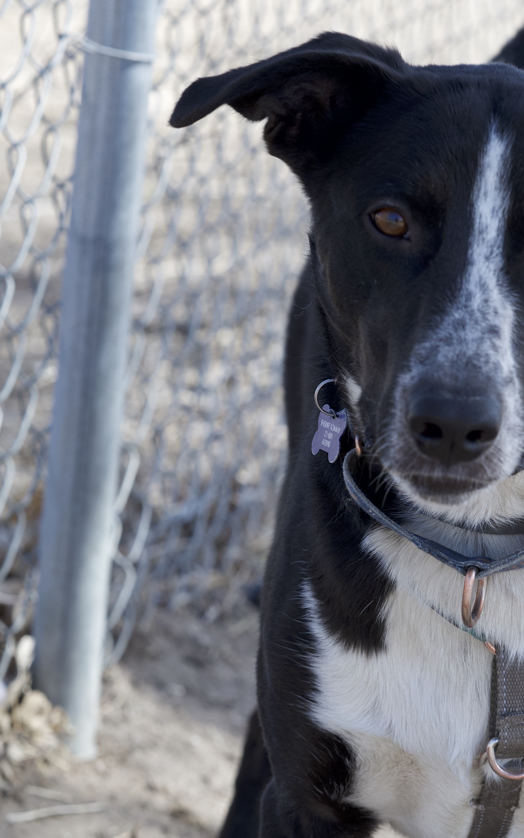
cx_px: 556
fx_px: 4432
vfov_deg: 10.8
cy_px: 643
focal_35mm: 194
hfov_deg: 6.7
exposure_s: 1/250
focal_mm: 85
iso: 125
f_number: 5.6
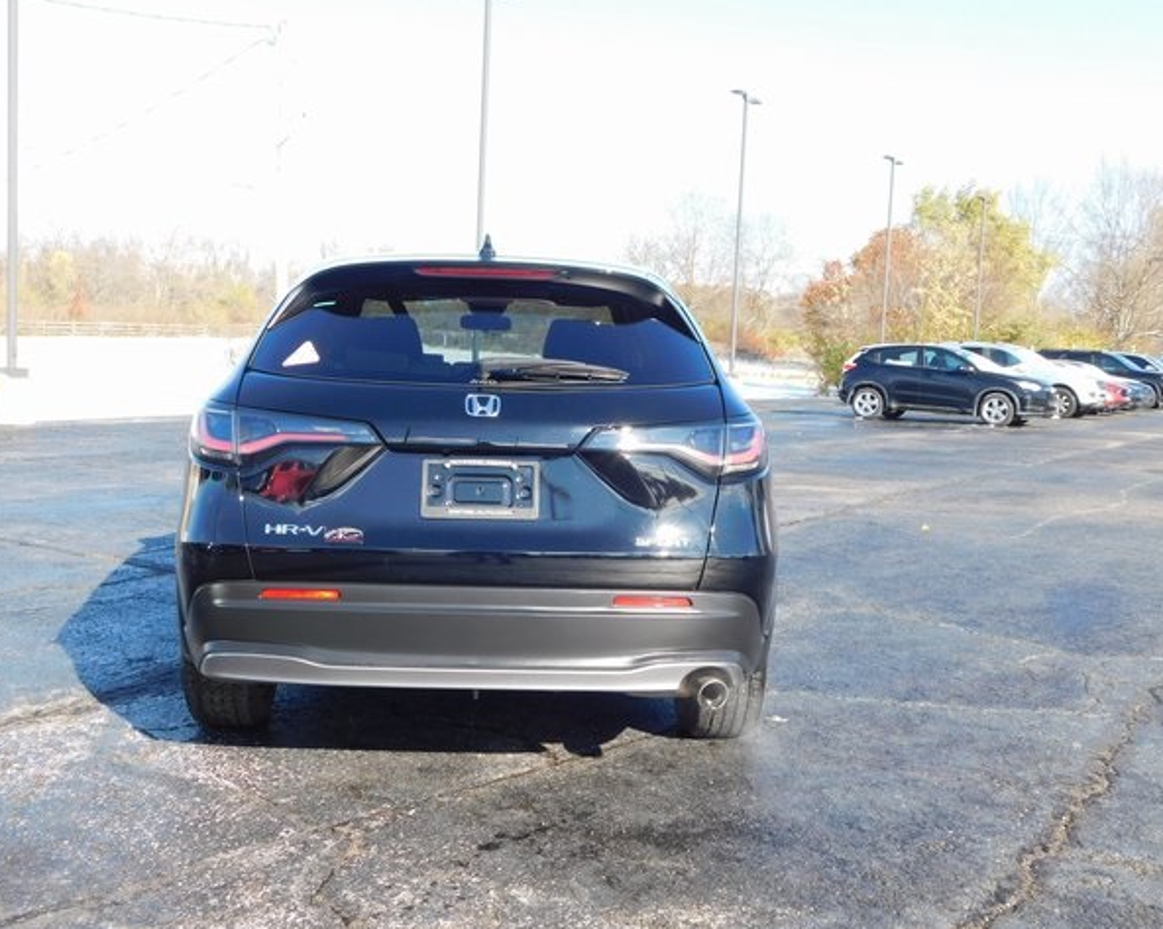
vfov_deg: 39.1
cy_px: 464
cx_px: 538
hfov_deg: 47.9
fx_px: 1307
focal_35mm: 38
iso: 125
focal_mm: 6.3
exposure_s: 1/400
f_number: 3.5
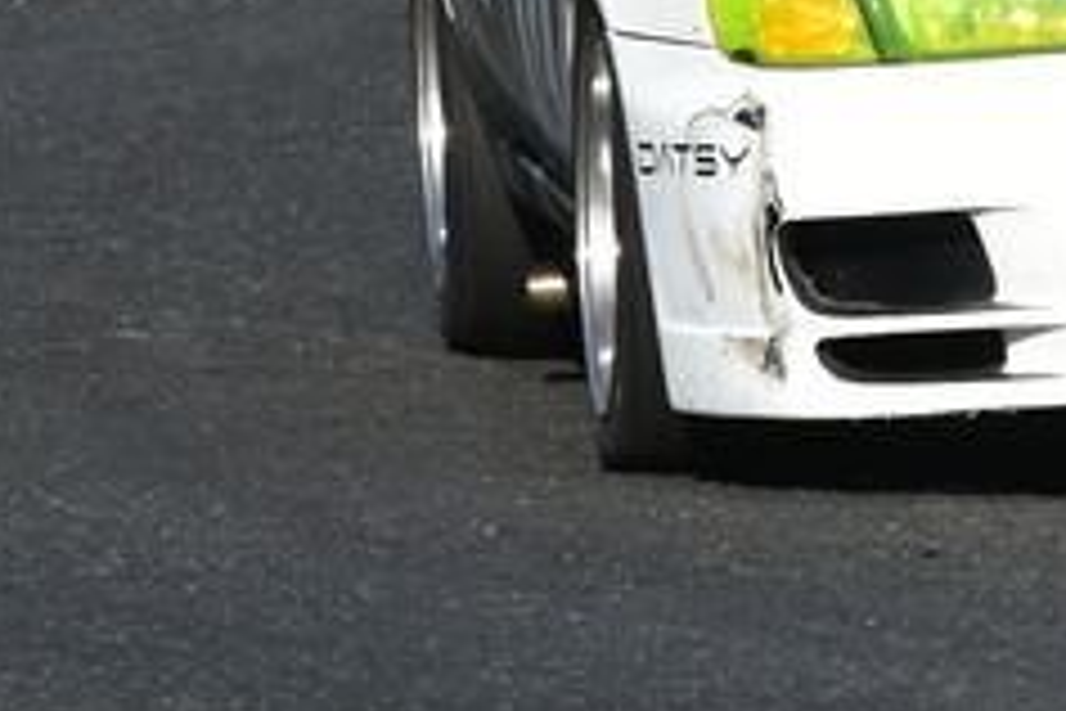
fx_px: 54006
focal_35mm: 1824
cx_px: 1628
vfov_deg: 0.8
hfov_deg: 1.1
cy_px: -407
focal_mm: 360
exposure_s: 1/640
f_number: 11
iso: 500
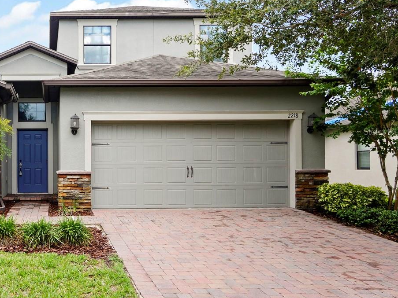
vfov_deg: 36.8
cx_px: 52
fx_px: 448
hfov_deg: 44.3
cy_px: 131
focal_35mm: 39
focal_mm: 11
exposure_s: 1/200
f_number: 5.6
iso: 200
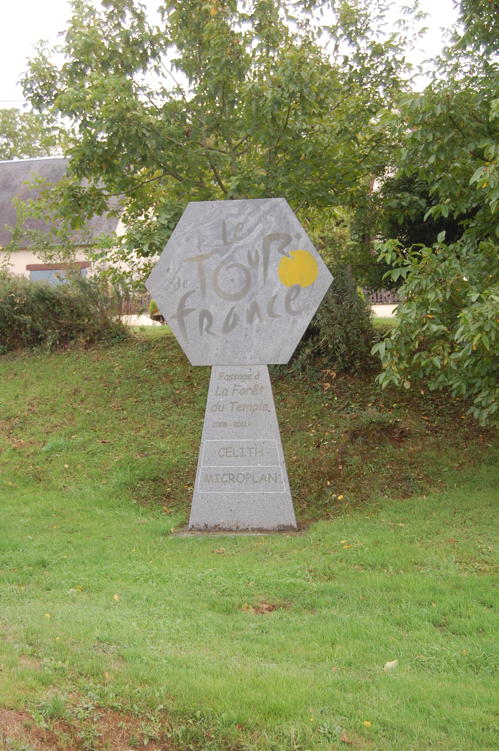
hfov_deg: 28.0
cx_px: 250
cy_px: 376
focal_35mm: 48
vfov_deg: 41.1
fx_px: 1000
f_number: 5.6
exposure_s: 1/125
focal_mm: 32
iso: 200
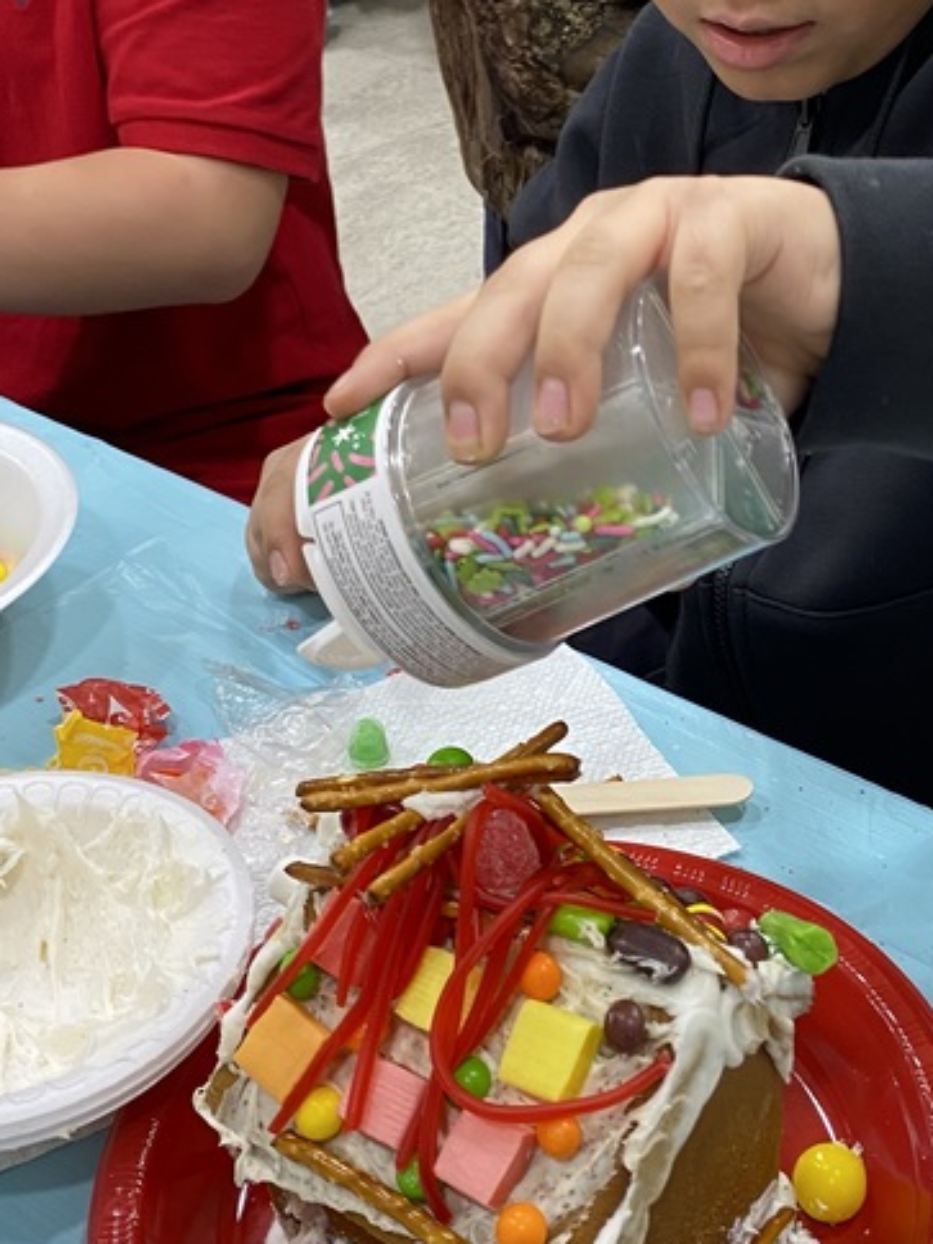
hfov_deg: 26.0
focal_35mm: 55
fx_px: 1977
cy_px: 594
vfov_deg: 34.9
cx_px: 766
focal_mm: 4.25
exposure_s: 1/60
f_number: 1.8
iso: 125
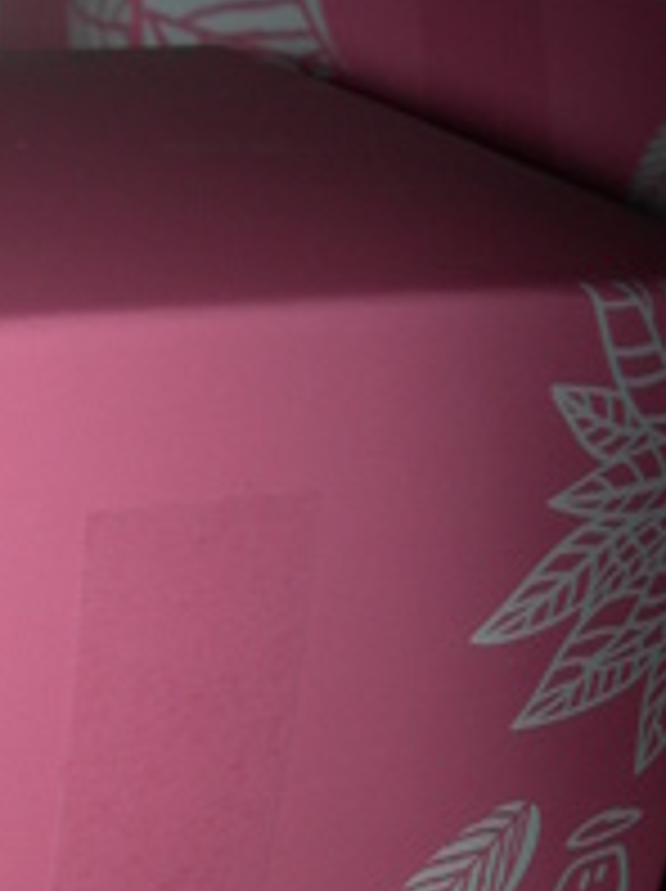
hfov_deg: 14.9
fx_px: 2468
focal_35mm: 96
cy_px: 1094
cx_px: -88
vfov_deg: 19.2
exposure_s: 1/60.1
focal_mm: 7.8
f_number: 4.8
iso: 50
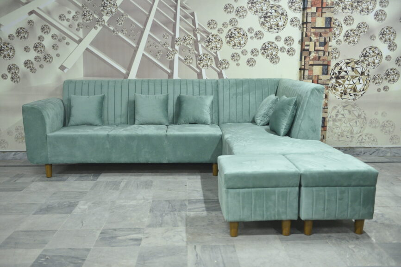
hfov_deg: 53.1
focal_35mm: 36
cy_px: 134
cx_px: 200
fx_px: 401
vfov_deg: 36.9
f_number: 3.2
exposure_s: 1/125
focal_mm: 36
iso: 2000
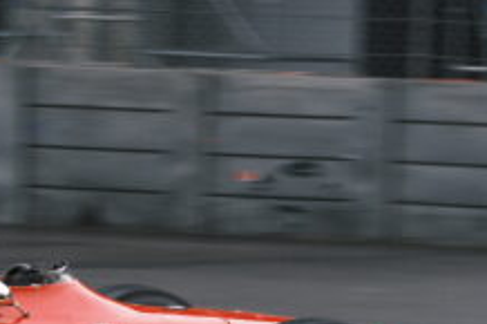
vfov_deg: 5.2
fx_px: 3596
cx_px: 11
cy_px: 264
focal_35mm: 266
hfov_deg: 7.7
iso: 500
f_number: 11
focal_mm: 86
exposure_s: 1/125
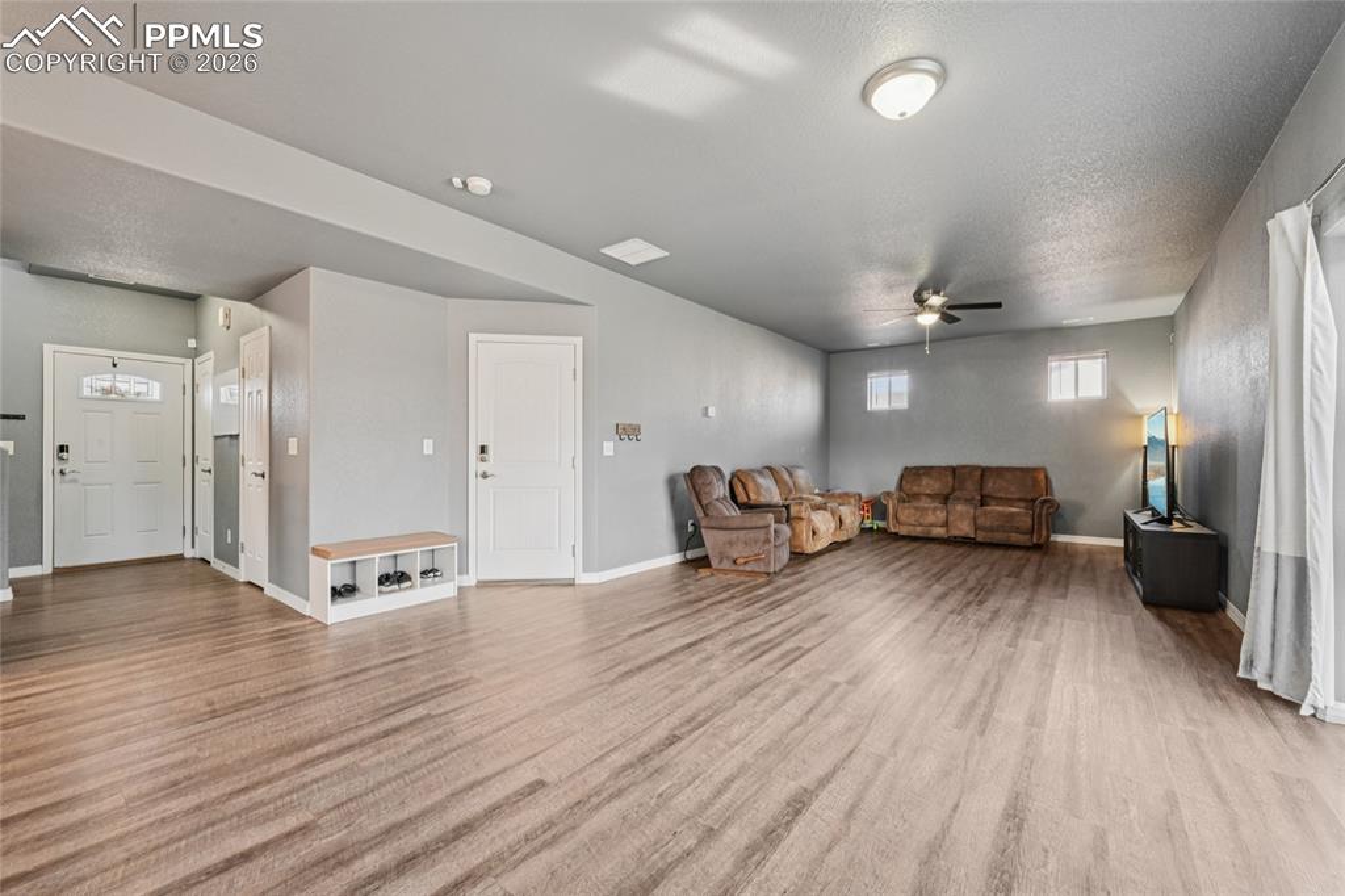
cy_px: 448
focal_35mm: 14
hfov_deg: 102.3
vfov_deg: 79.2
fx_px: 542
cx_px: 672
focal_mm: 14.5
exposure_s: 1/4
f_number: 13
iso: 400
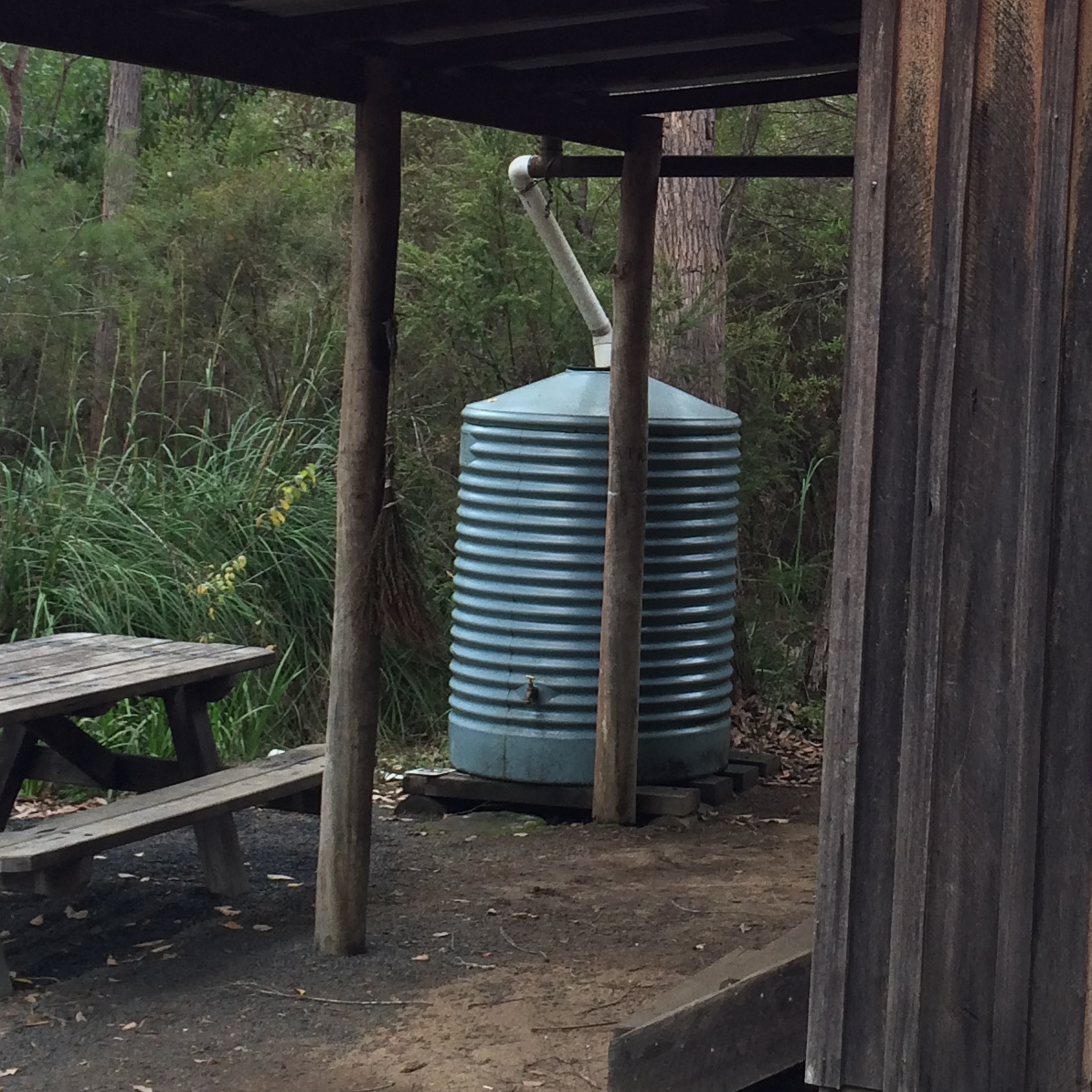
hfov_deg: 24.4
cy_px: 226
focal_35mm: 70
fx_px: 2498
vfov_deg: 24.3
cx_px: 836
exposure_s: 1/120
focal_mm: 4.15
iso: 50
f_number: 2.2
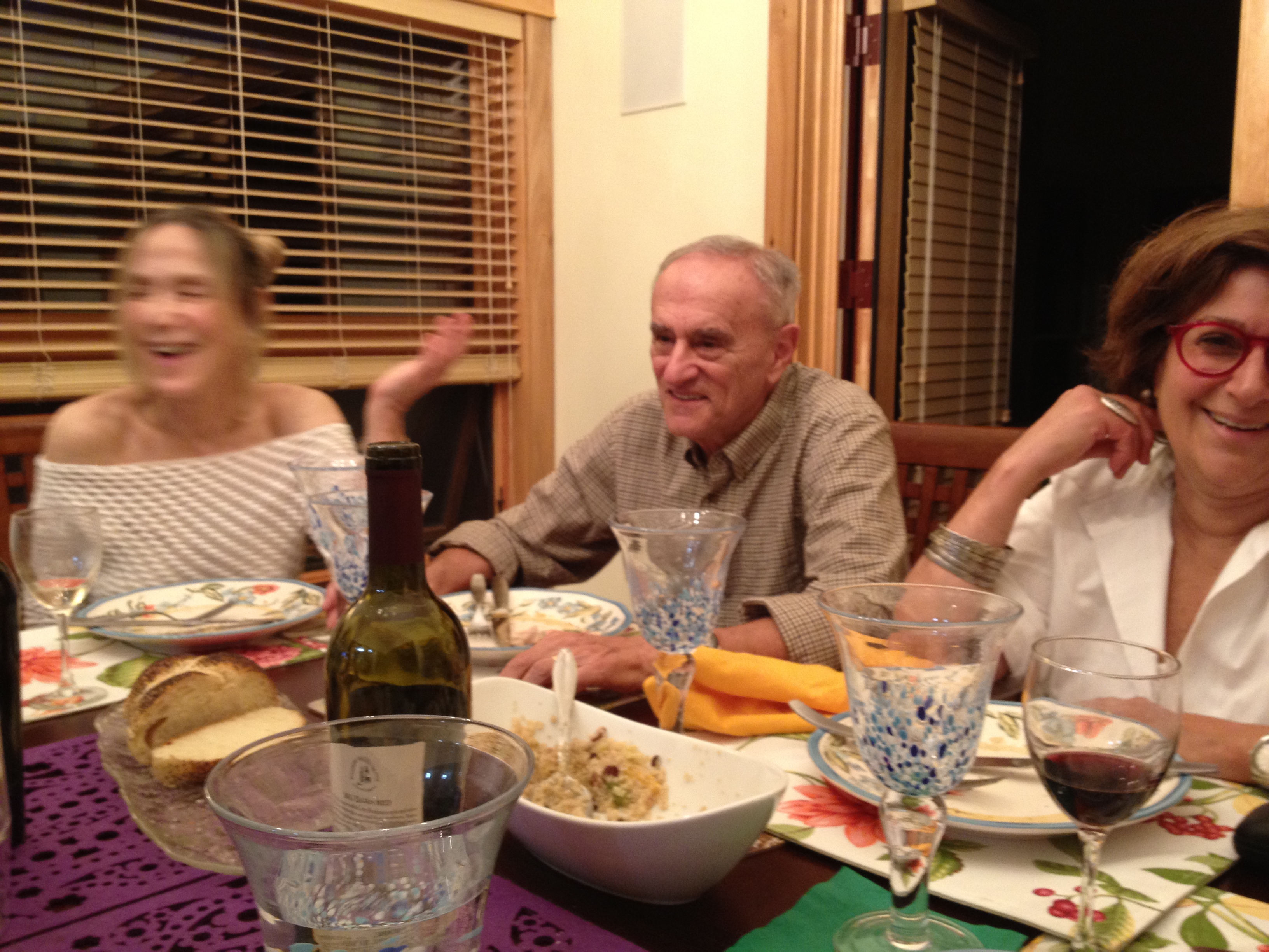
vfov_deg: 40.7
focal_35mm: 35
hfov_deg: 52.6
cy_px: 476
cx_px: 634
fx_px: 1283
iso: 160
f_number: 2.4
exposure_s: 1/20
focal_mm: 4.28
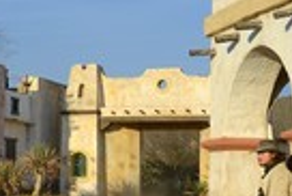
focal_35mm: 111
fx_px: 901
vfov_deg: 12.3
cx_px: 11
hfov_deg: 18.0
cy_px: 162
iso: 200
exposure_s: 1/640
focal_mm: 36
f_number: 7.1
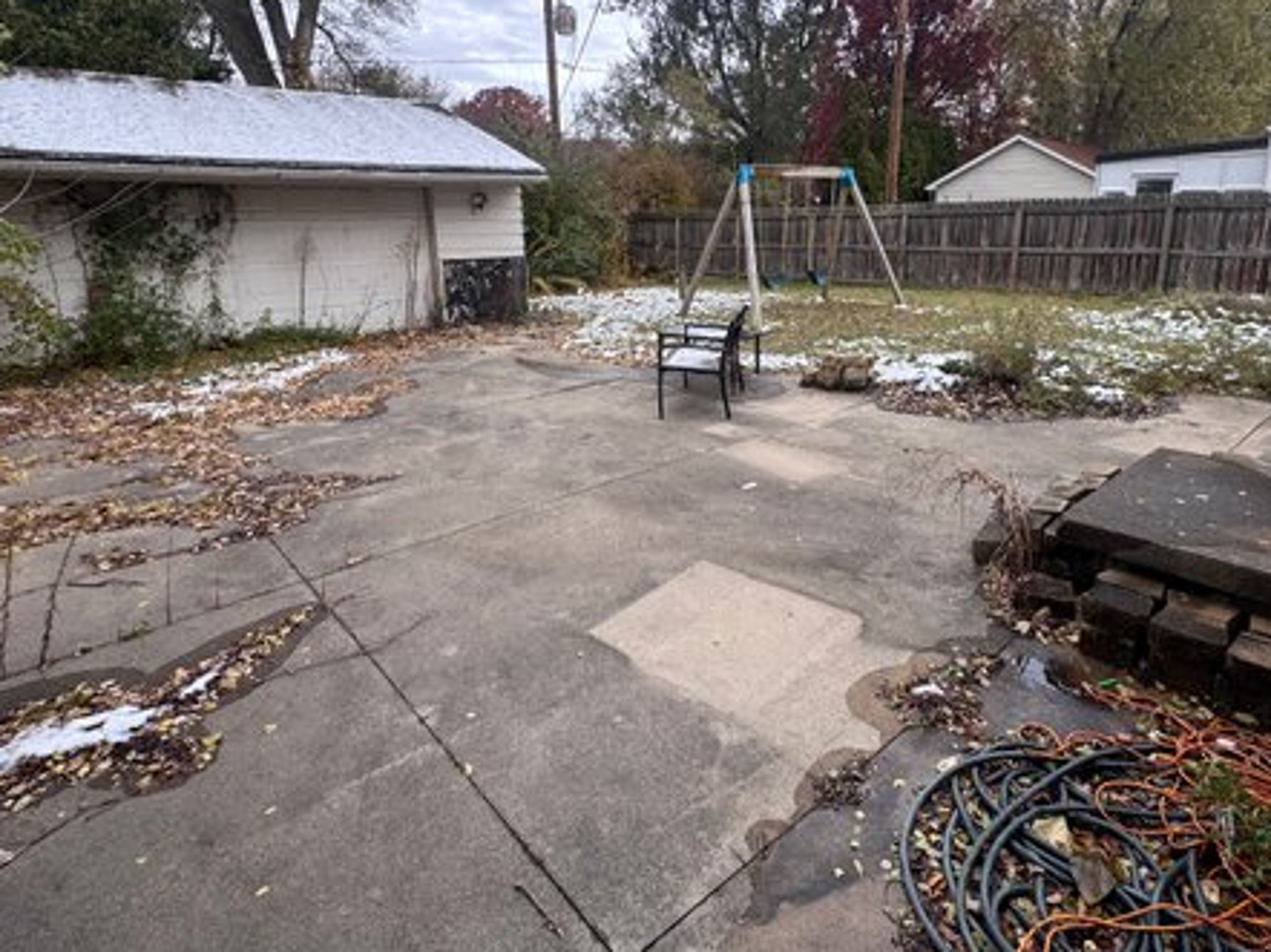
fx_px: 734
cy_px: 370
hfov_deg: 81.3
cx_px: 720
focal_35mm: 20
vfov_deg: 65.2
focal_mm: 2.22
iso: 40
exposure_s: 1/207
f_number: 2.2
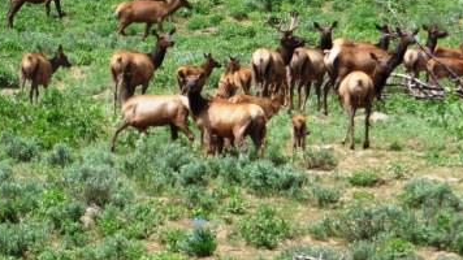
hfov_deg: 3.3
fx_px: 8088
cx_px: 272
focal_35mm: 659
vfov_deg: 1.8
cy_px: 84
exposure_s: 1/250
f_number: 6.4
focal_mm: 86
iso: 100
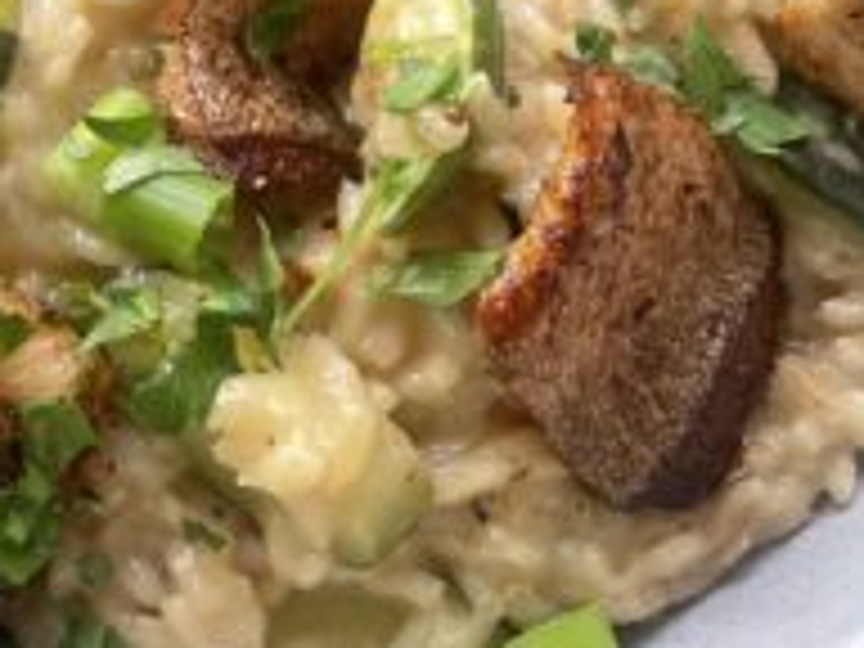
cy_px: 94
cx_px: 238
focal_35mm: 76
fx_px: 1897
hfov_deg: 25.4
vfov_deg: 19.1
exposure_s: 1/121
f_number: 1.6
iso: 125
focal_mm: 4.2
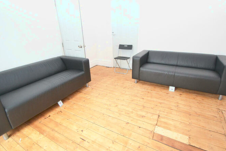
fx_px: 115
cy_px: 75
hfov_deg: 89.1
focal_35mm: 18
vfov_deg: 66.6
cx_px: 117
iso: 1400
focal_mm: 11.5
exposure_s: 1/60
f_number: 3.5
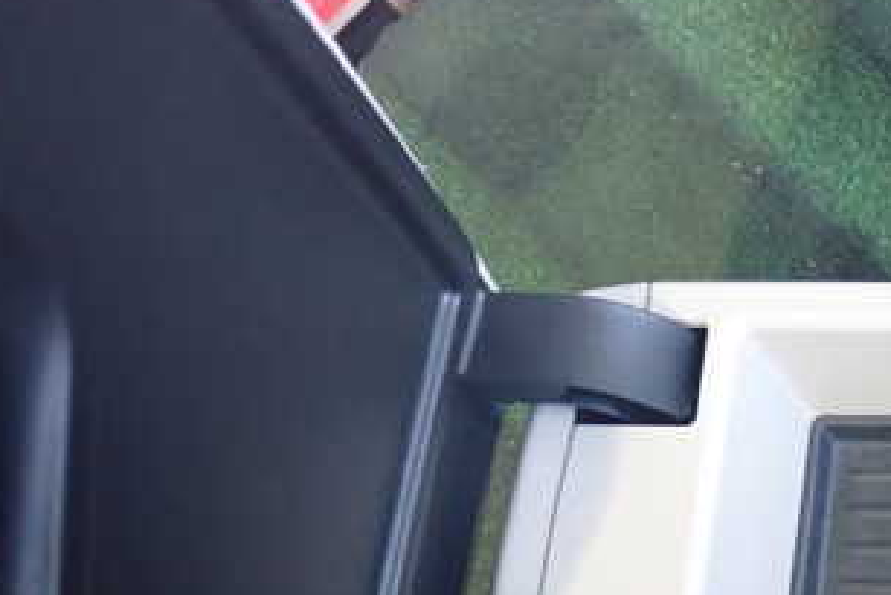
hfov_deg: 30.9
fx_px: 1510
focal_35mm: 61
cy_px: 493
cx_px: 850
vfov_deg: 21.9
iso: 800
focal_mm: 5.4
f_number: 2.3
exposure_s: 1/60
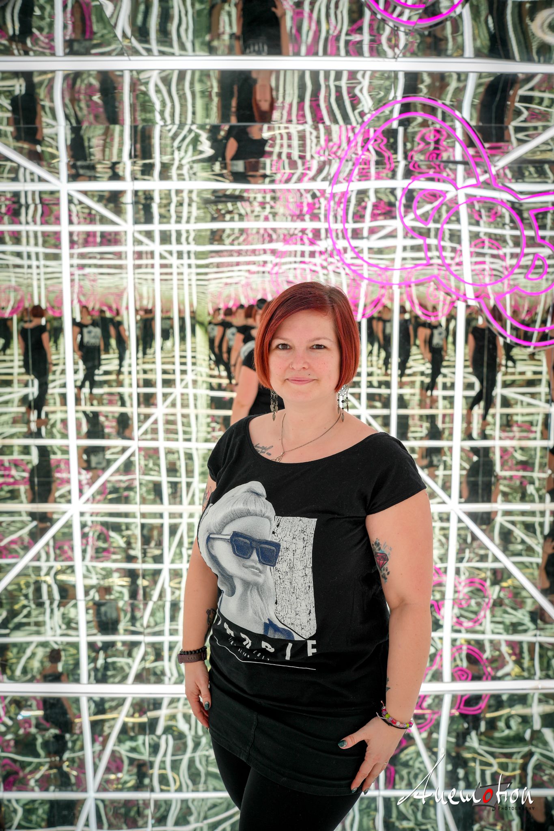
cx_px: 277
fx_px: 808
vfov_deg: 54.4
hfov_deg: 37.8
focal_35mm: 35
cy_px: 416
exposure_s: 1/160
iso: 125
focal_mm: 35
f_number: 4.5
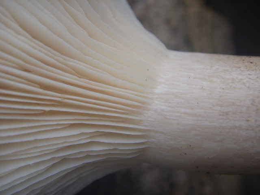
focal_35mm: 39
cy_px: 98
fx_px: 293
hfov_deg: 47.9
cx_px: 130
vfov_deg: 36.8
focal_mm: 6.6
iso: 55
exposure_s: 1/90
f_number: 3.5
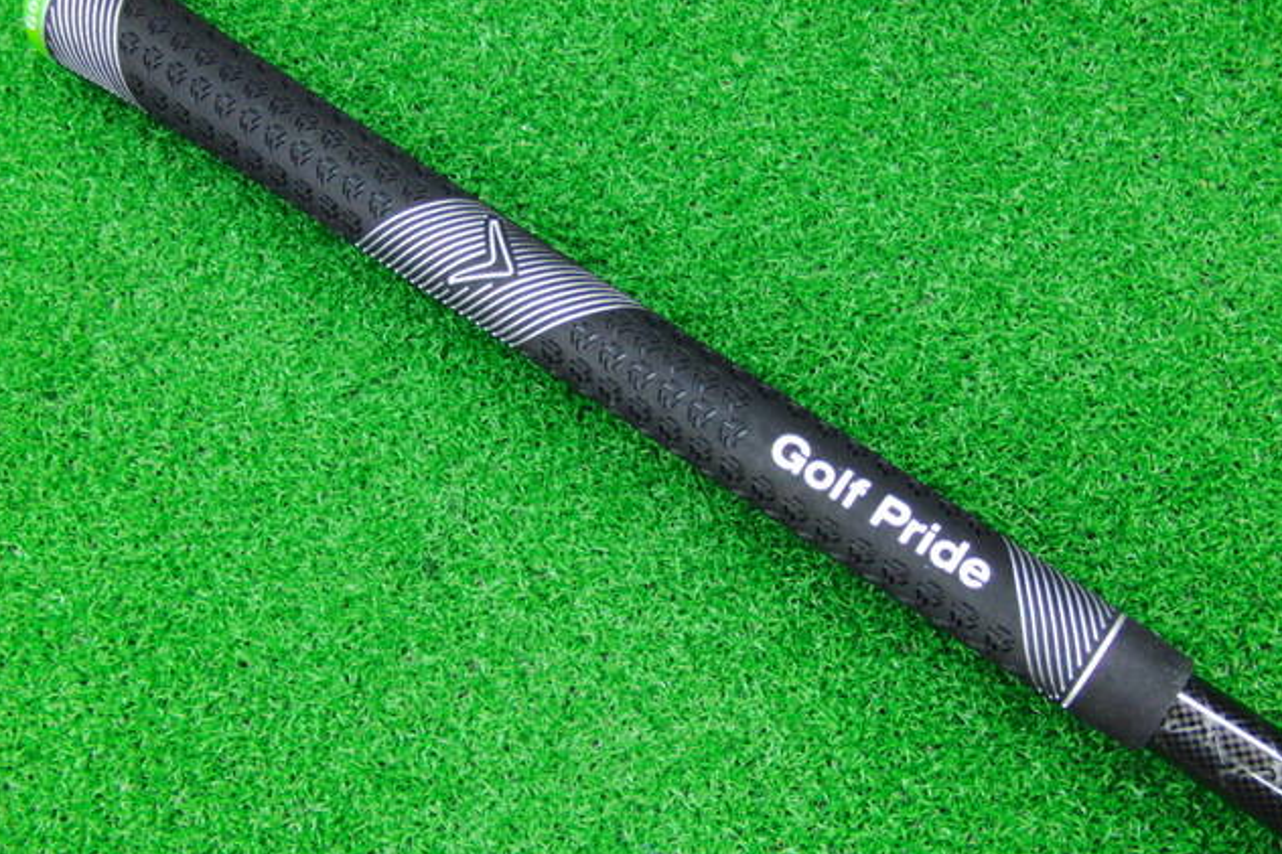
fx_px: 1388
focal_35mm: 39
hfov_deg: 49.6
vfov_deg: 34.2
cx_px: 641
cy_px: 406
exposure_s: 1/20
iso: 400
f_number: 3.6
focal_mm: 6.42
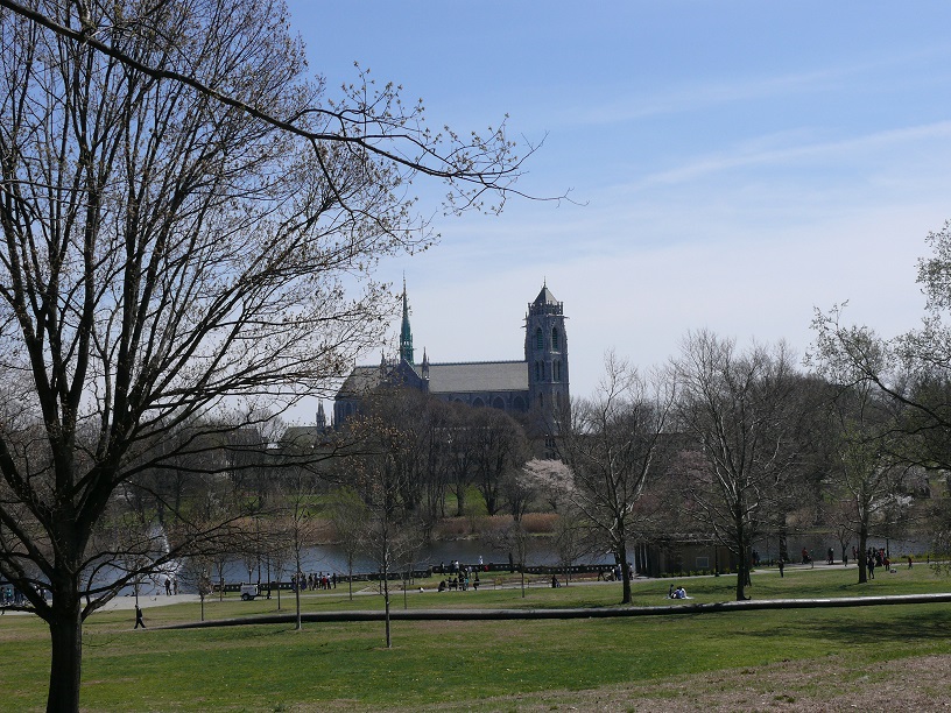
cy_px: 356
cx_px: 476
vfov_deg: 26.6
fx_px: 1511
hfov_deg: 34.9
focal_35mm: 55
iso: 100
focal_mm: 11
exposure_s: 1/800
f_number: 5.6
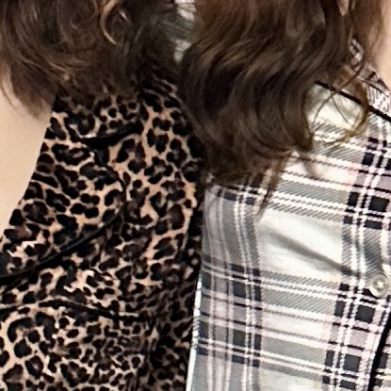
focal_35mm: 206
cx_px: 372
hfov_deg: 8.5
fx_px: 2633
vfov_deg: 8.4
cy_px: 449
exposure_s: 1/40
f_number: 1.78
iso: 1000
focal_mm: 6.86
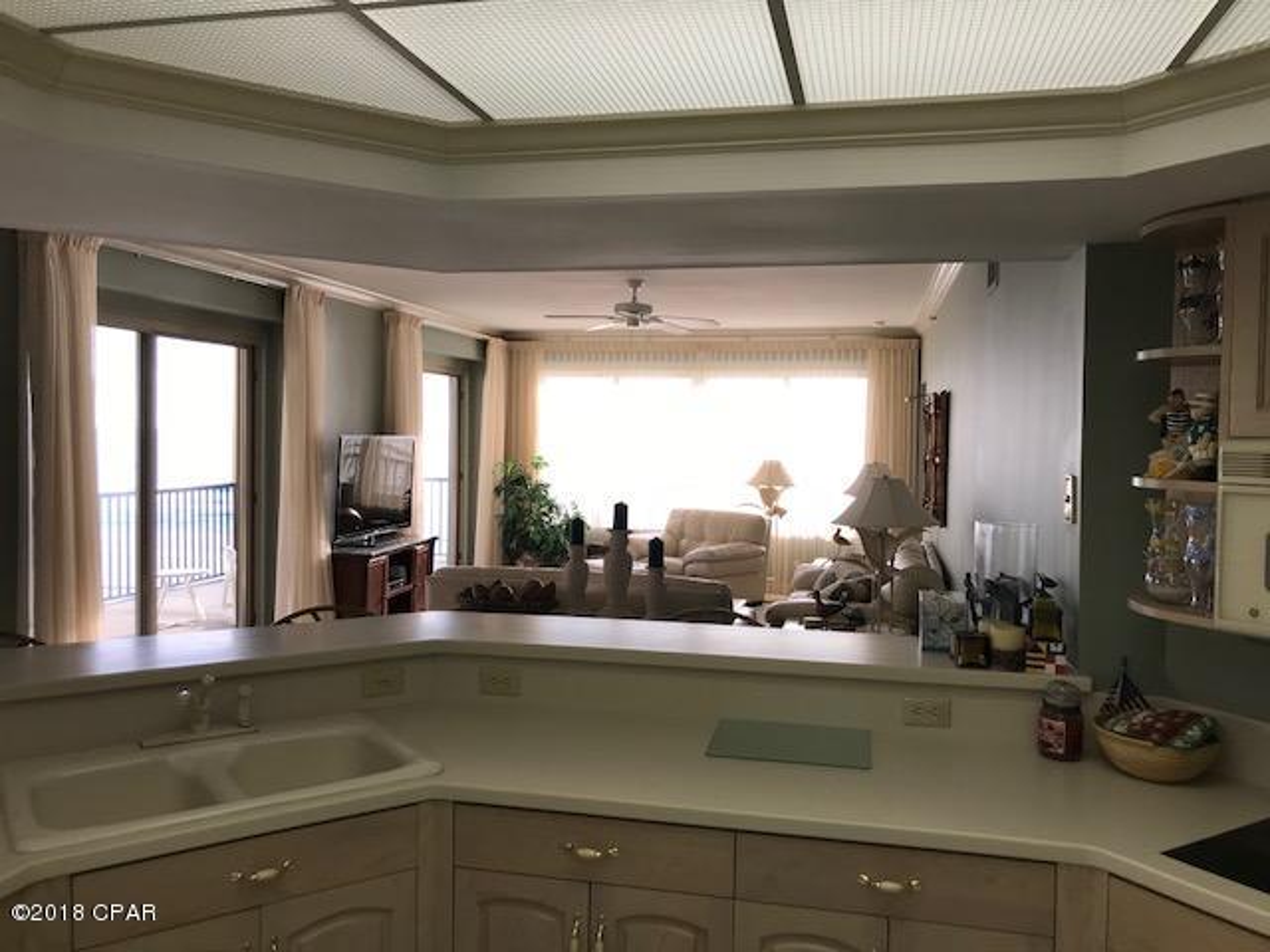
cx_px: 635
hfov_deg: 63.4
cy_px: 476
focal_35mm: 28
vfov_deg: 49.7
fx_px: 1027
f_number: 1.8
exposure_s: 1/120
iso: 25
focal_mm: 3.99
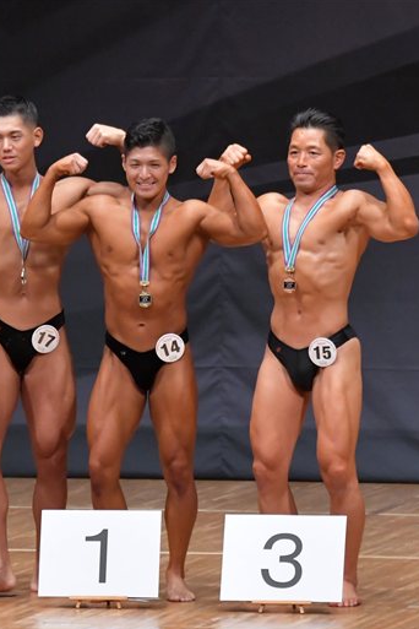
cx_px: 85
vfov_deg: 5.4
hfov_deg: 3.6
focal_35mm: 385
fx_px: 6721
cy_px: 315
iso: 6400
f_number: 5.6
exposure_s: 1/400
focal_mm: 170
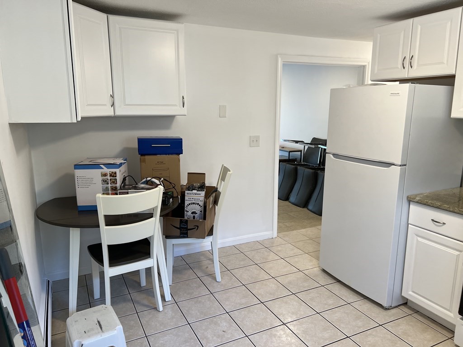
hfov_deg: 67.3
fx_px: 348
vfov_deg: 53.1
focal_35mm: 26
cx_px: 232
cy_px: 174
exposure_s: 1/120
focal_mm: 5.7
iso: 125
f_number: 1.5
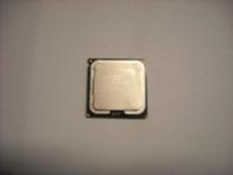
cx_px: 116
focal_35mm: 35
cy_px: 88
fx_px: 236
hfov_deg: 52.6
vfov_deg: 40.7
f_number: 2.8
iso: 87
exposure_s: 1/60
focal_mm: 5.7
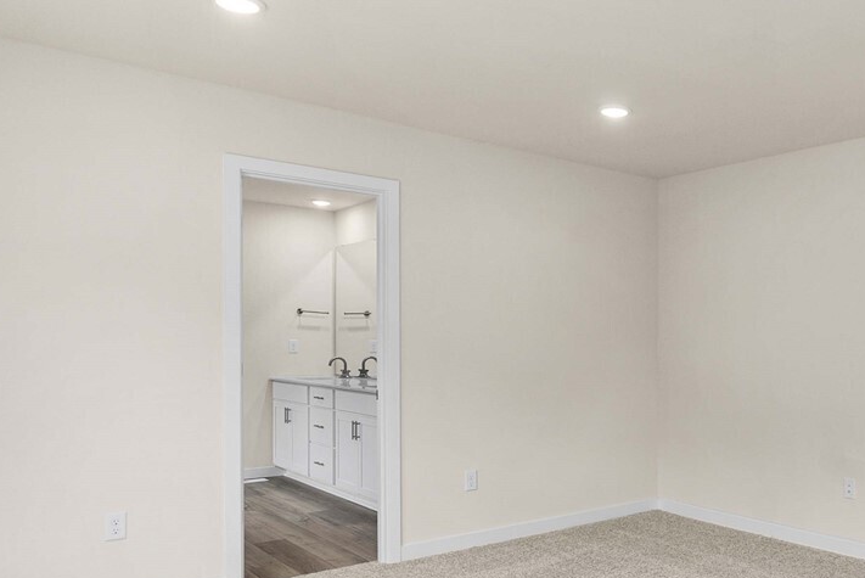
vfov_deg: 42.2
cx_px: 683
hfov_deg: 56.2
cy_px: 348
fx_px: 745
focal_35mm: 31
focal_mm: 13
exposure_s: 1/80
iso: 80
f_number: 7.1
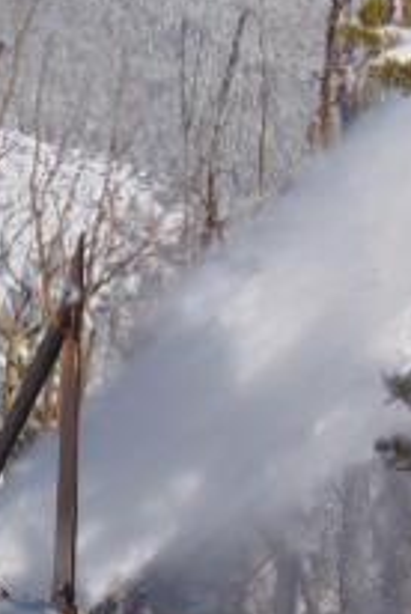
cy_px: 554
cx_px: -223
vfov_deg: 4.8
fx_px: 7321
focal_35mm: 429
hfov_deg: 3.2
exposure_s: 1/320
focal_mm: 23.9
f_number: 10.3
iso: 80
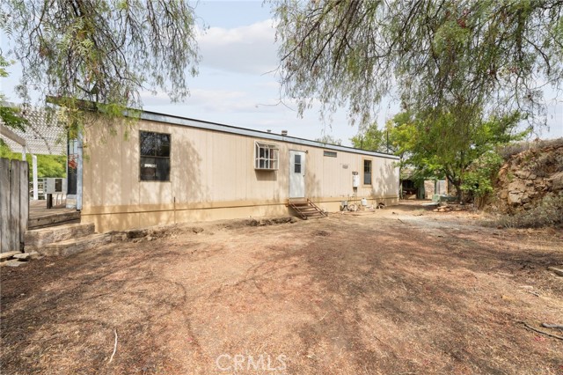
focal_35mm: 15
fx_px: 234
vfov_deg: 77.3
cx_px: 282
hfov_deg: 100.4
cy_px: 188
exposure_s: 1/160
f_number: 7.1
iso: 400
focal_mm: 15
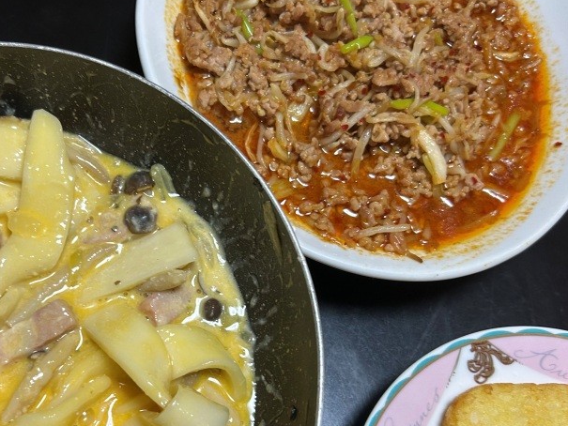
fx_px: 722
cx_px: 179
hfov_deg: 42.2
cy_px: 277
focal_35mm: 44
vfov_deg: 32.7
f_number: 1.5
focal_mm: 5.7
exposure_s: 1/60
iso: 100
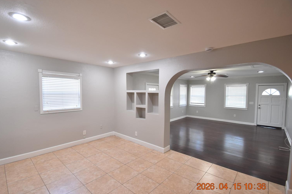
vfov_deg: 73.7
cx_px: 139
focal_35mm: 16
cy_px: 98
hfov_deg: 96.7
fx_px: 130
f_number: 3.5
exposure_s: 1/90
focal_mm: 10
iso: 800
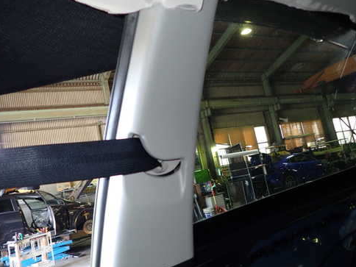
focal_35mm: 31
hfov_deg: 58.3
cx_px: 165
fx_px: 319
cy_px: 135
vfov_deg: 45.4
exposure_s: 1/30
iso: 200
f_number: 2
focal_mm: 4.5
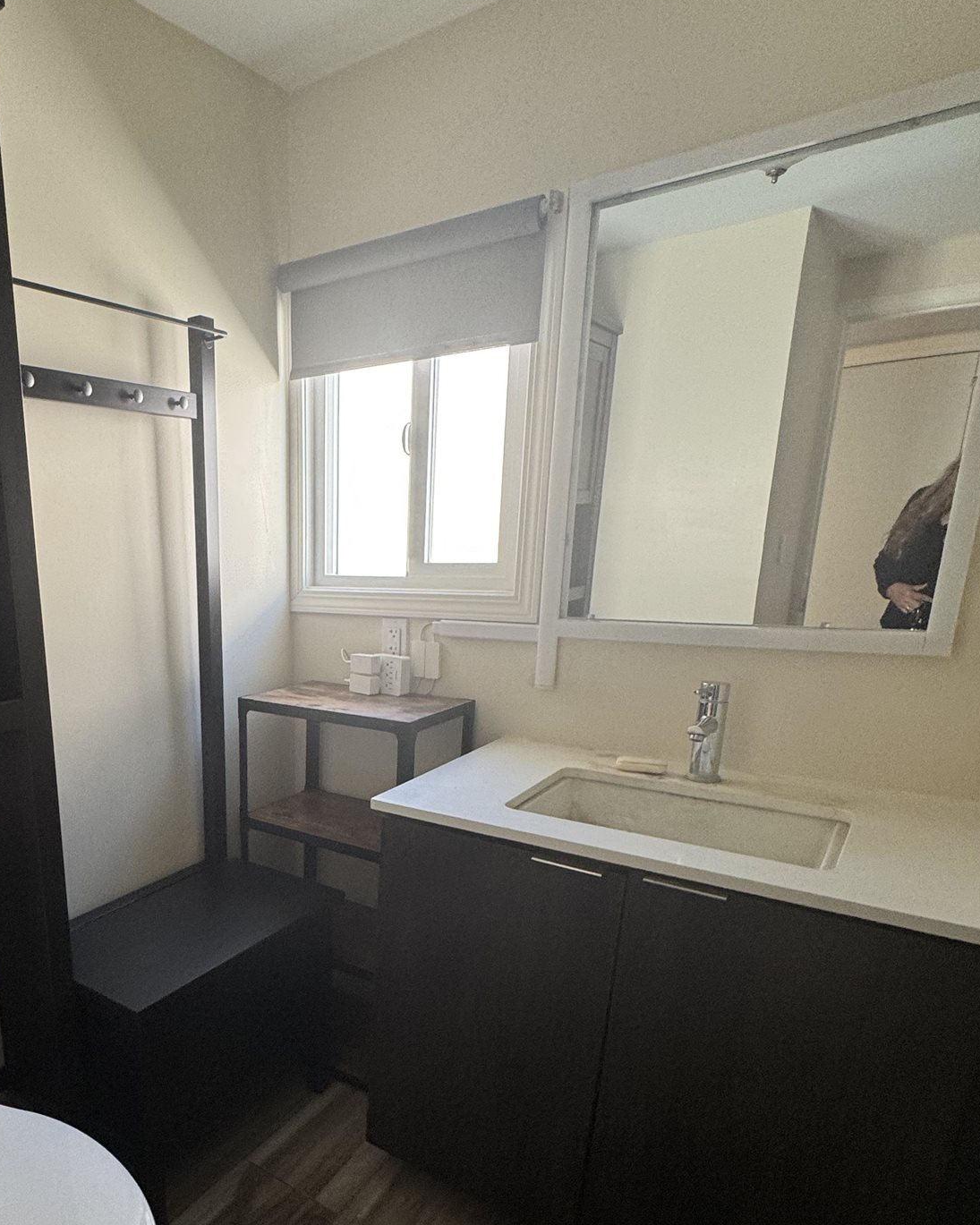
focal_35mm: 23
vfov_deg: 71.3
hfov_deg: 57.5
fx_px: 834
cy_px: 774
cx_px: 234
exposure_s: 1/99
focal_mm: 2.22
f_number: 2.2
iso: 125
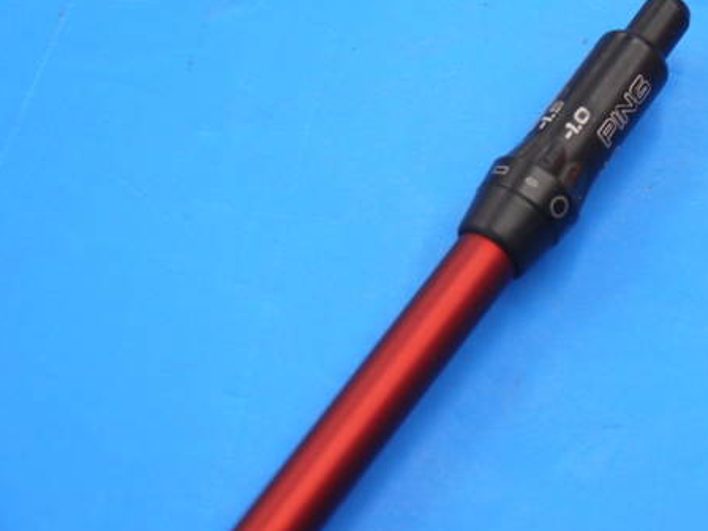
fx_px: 2454
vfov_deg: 12.3
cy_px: 224
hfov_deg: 16.4
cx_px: 501
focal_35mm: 120
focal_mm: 42
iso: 500
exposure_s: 1/80
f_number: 5.6
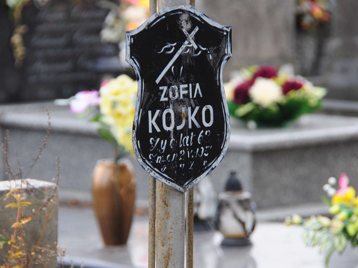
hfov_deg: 9.0
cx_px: 179
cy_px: 134
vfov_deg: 6.7
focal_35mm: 221
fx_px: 2281
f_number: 7.1
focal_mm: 135
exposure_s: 1/320
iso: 500
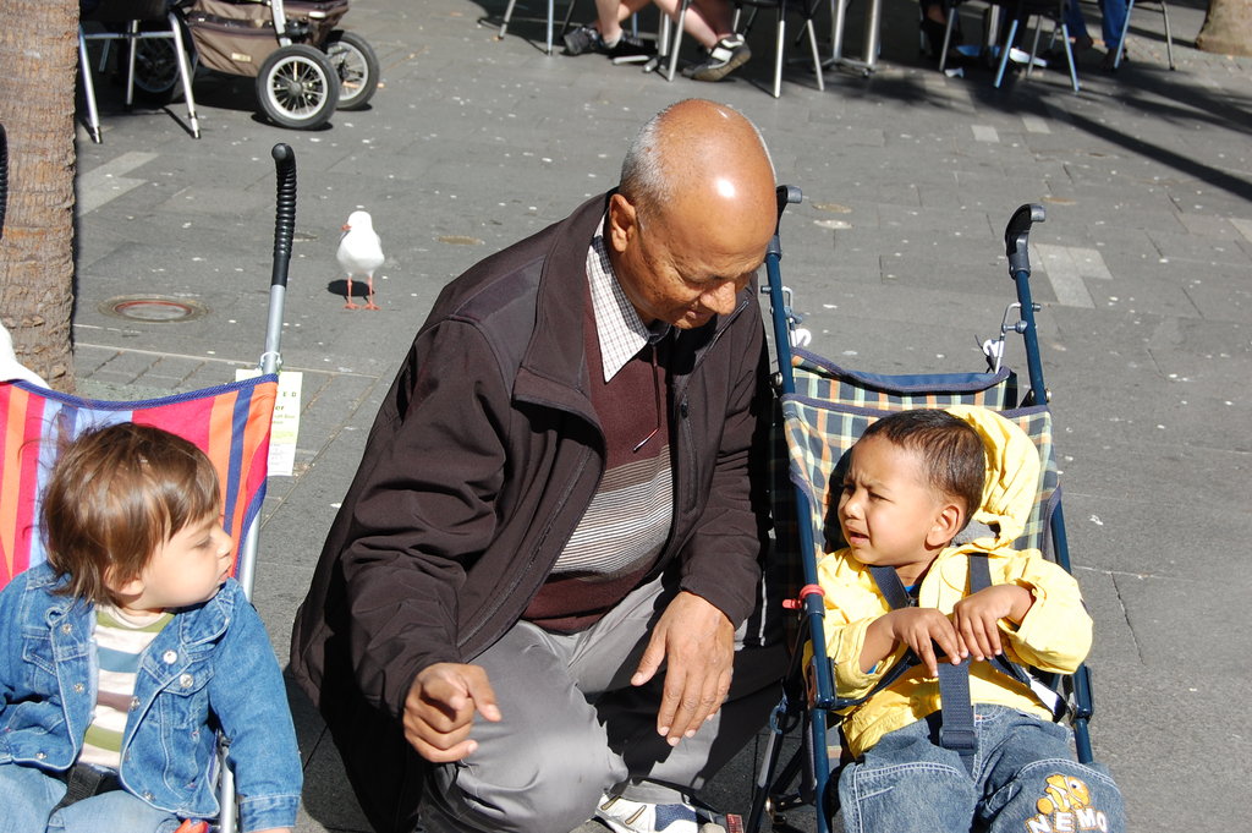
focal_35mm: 63
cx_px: 626
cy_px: 416
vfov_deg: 21.5
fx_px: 2189
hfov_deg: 31.9
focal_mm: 42
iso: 200
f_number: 9
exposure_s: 1/320
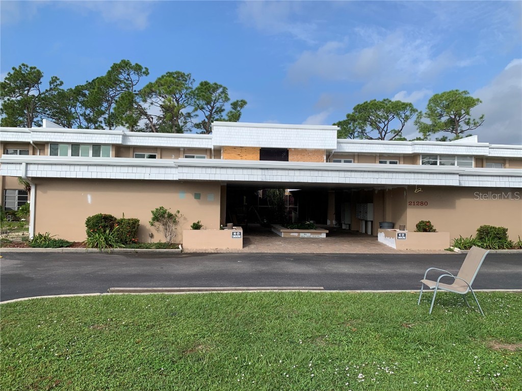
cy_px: 196
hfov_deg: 67.3
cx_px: 261
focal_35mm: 26
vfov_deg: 53.1
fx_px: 392
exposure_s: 1/2364
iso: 25
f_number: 1.8
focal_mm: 4.25
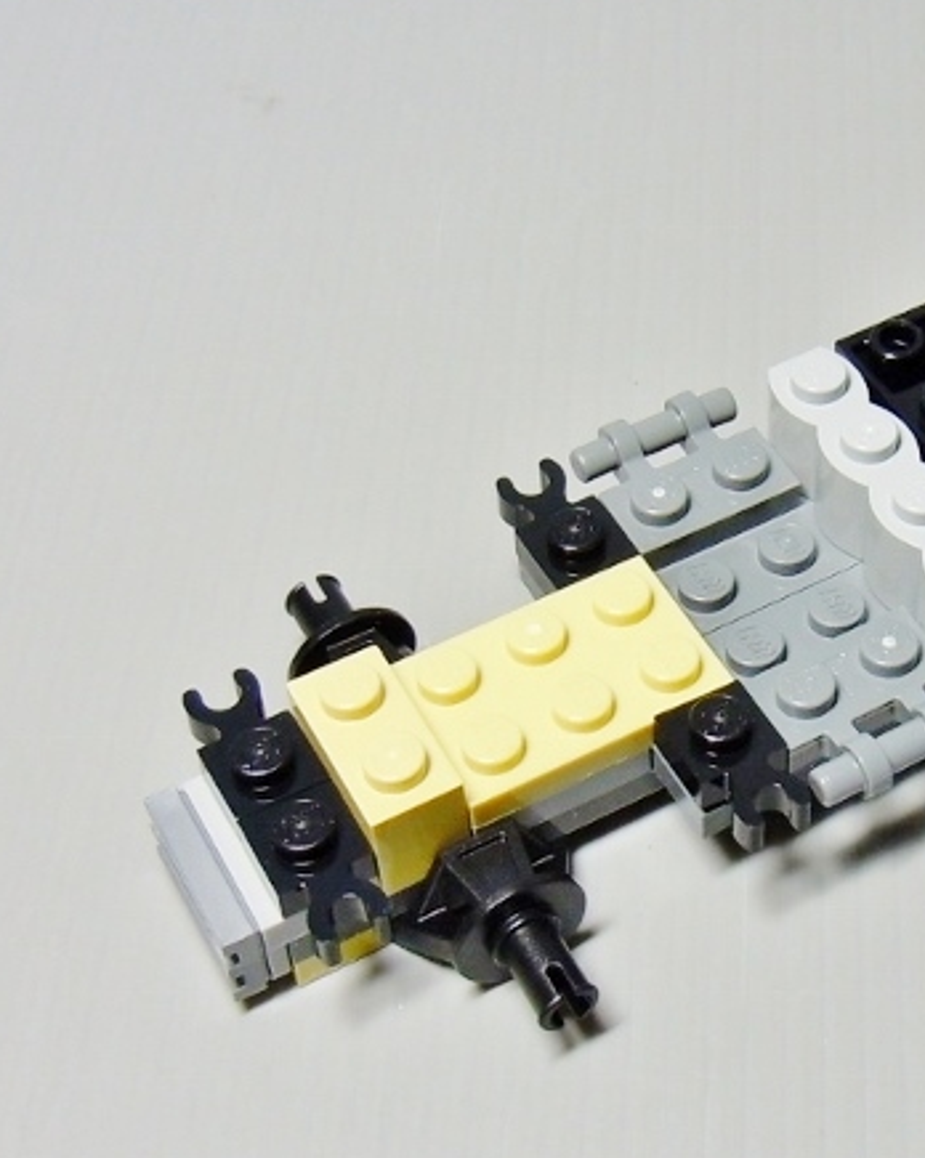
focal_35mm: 46
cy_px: 598
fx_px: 1576
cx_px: 706
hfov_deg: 32.0
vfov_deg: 40.4
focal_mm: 5.4
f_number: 3.5
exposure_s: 1/15
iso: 100
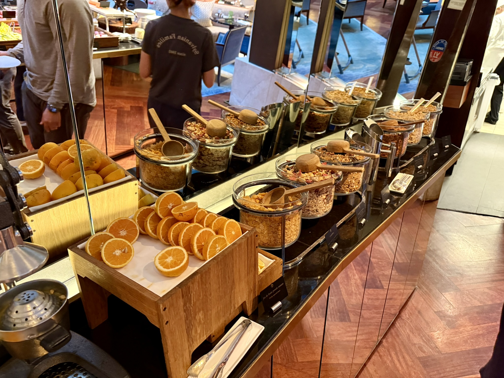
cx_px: 252
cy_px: 189
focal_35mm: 24
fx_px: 349
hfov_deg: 71.6
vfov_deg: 56.8
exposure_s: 1/33
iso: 640
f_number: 1.78
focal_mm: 6.76
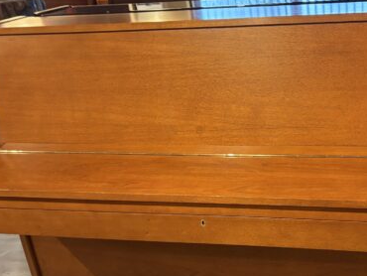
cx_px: 252
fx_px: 488
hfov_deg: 40.6
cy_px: 175
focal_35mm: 46
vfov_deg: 31.4
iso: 400
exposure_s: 1/33
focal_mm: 5.96
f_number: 1.6
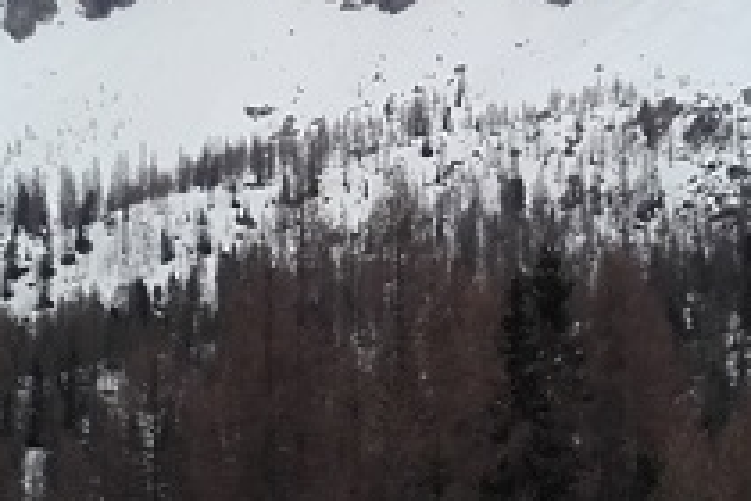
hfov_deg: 16.6
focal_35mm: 123
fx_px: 2566
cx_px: 325
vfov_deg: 11.1
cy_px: 165
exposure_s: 1/1927
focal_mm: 3.3
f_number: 2.2
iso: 50
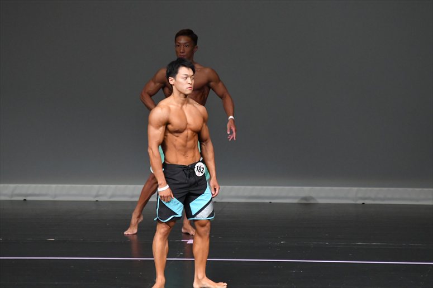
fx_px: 4148
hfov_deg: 6.0
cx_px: 216
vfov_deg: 4.0
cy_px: 144
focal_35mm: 345
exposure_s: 1/400
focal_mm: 230
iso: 4000
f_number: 5.6
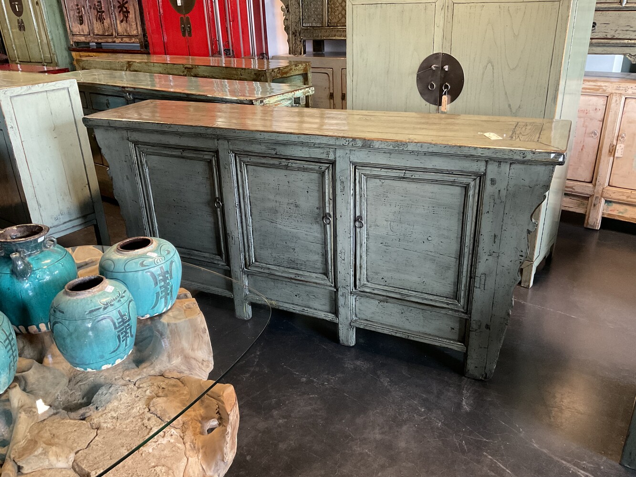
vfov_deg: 48.2
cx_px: 318
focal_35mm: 29
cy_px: 238
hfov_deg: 61.7
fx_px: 533
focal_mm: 3
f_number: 1.8
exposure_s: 1/30
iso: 320
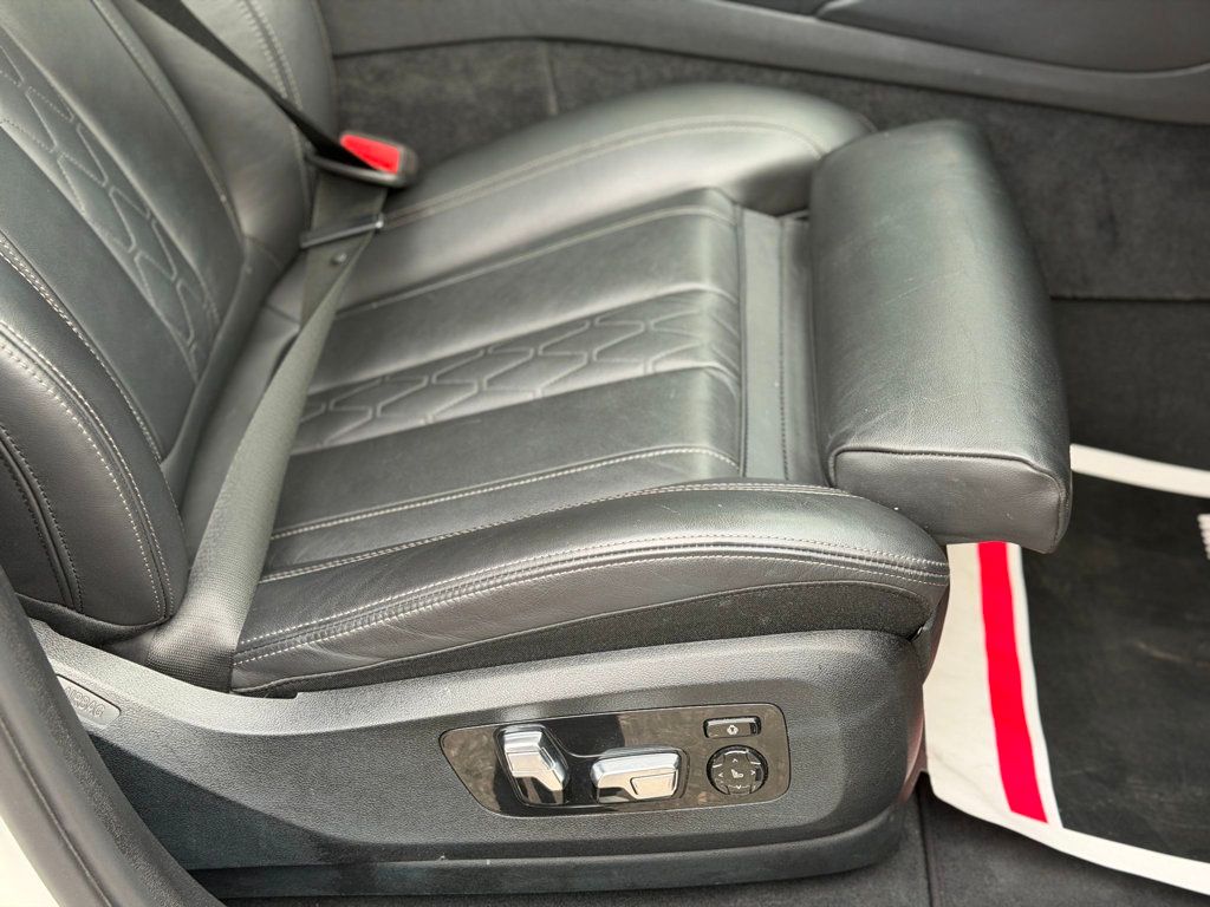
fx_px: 1678
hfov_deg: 39.7
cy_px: 454
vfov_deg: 30.3
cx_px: 605
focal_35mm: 48
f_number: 1.78
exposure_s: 1/60
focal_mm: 6.76
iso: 250
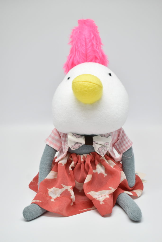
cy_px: 121
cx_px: 81
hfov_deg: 26.5
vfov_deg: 38.9
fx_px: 344
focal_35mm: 51
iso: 640
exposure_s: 1/50
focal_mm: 34
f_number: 6.3
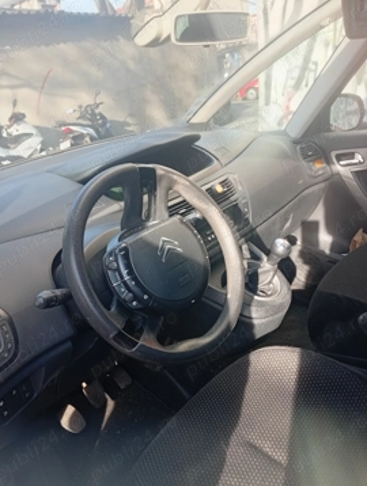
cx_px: 181
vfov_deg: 59.8
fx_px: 423
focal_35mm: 30
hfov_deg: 46.9
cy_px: 262
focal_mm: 3.98
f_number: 1.8
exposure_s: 1/50
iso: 86
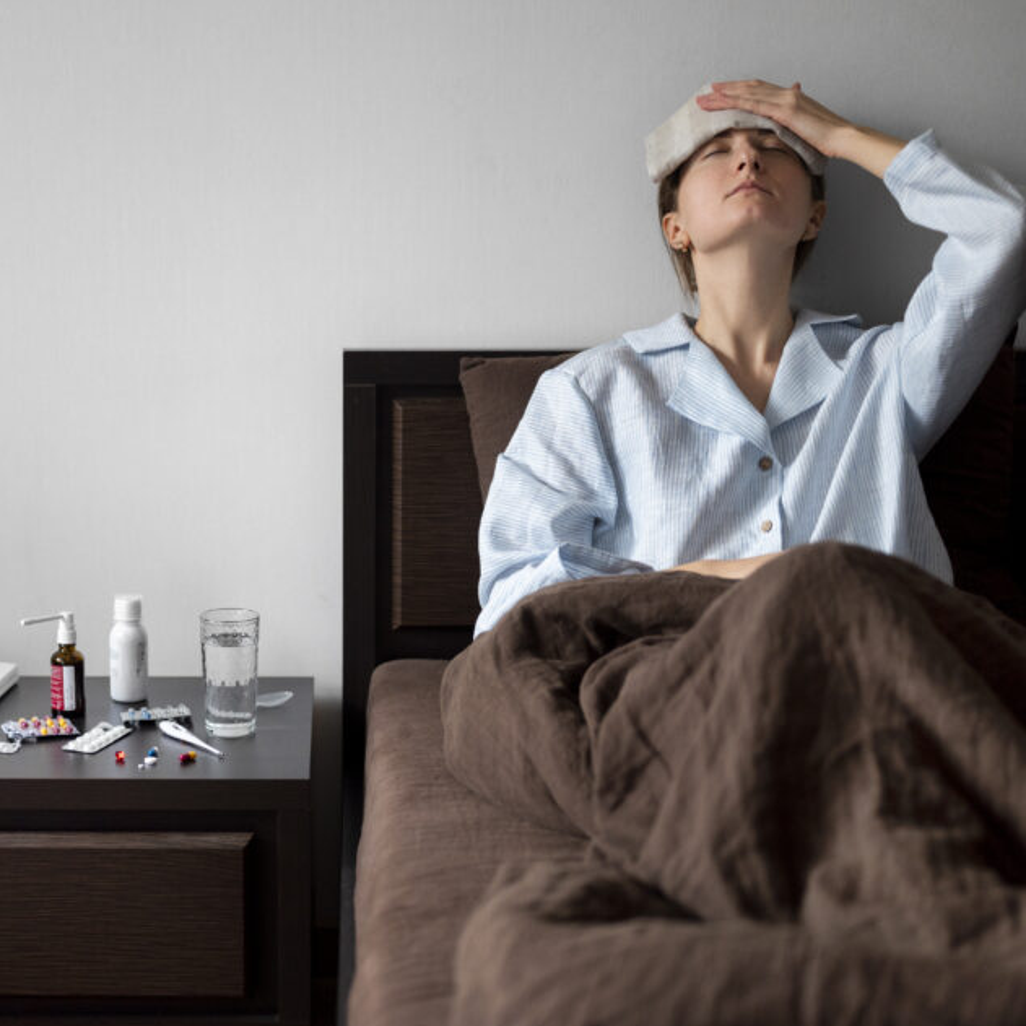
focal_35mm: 69
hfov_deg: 24.8
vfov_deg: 25.0
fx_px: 2314
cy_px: 527
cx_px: 272
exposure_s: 1/80
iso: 640
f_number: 1.8
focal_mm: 50
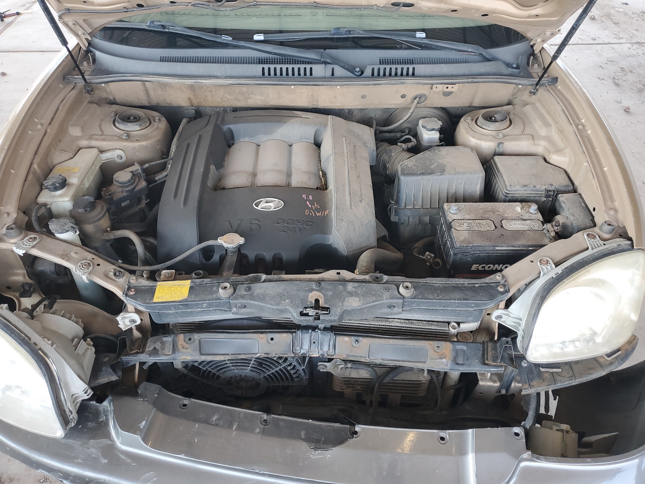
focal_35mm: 26
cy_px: 242
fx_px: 484
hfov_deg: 67.3
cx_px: 322
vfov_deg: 53.1
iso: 63
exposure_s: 1/120
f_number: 1.5
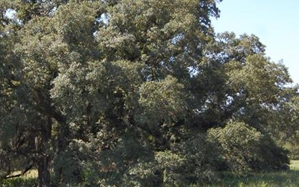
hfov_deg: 20.9
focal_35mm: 99
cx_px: 99
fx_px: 807
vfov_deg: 13.2
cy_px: 68
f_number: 5.6
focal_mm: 28
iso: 280
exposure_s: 1/500
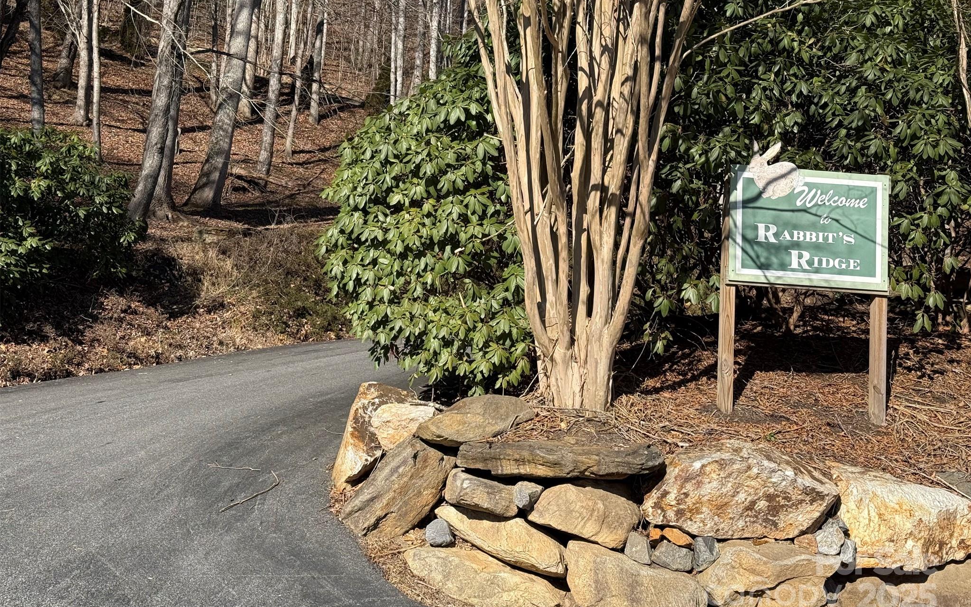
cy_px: 271
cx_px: 486
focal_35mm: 51
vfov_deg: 25.3
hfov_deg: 39.6
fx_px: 1350
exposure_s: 1/3891
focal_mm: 6.76
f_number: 1.78
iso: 80
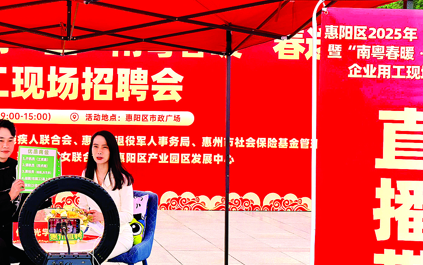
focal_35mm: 59
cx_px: 60
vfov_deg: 22.0
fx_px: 680
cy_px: 153
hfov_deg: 33.1
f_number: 4
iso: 50
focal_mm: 6.98
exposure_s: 1/187
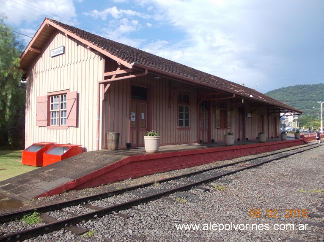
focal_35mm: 28
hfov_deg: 63.5
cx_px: 162
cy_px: 121
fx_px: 262
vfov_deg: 49.7
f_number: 5.4
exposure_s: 1/250
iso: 80
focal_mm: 4
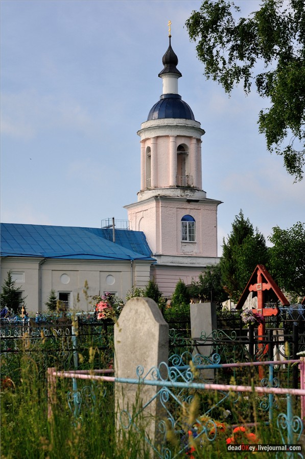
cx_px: 152
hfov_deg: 18.1
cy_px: 230
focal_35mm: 75
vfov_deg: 27.0
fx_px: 956
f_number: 5.6
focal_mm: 50
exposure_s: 1/640
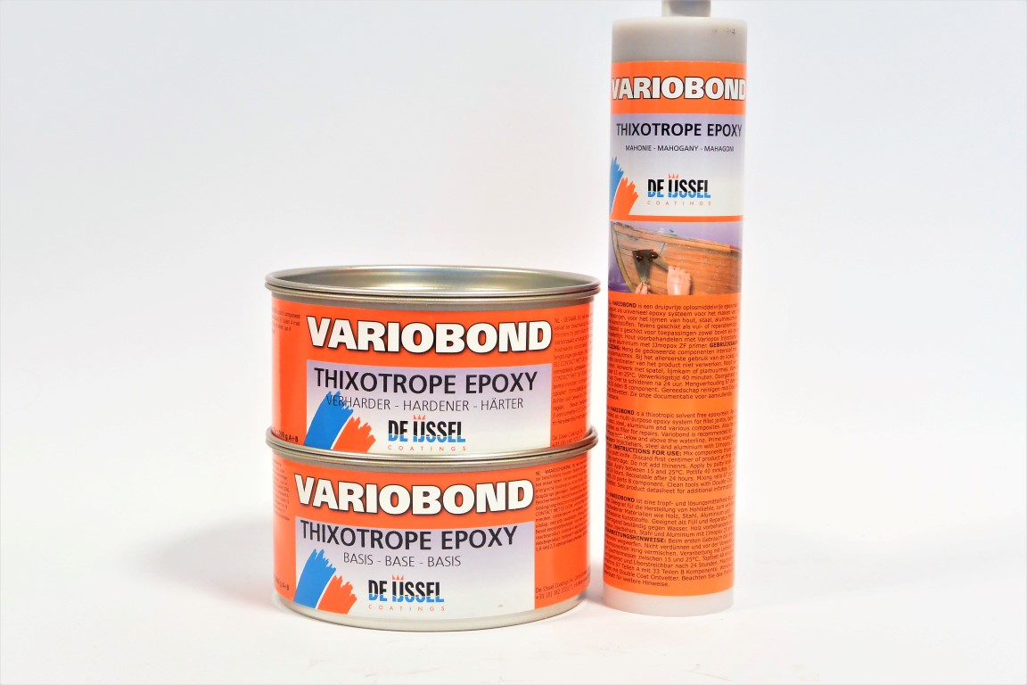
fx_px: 1740
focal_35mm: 61
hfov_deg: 32.9
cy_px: 342
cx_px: 514
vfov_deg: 22.3
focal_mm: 22.7
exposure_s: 1/30
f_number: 5
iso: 1800
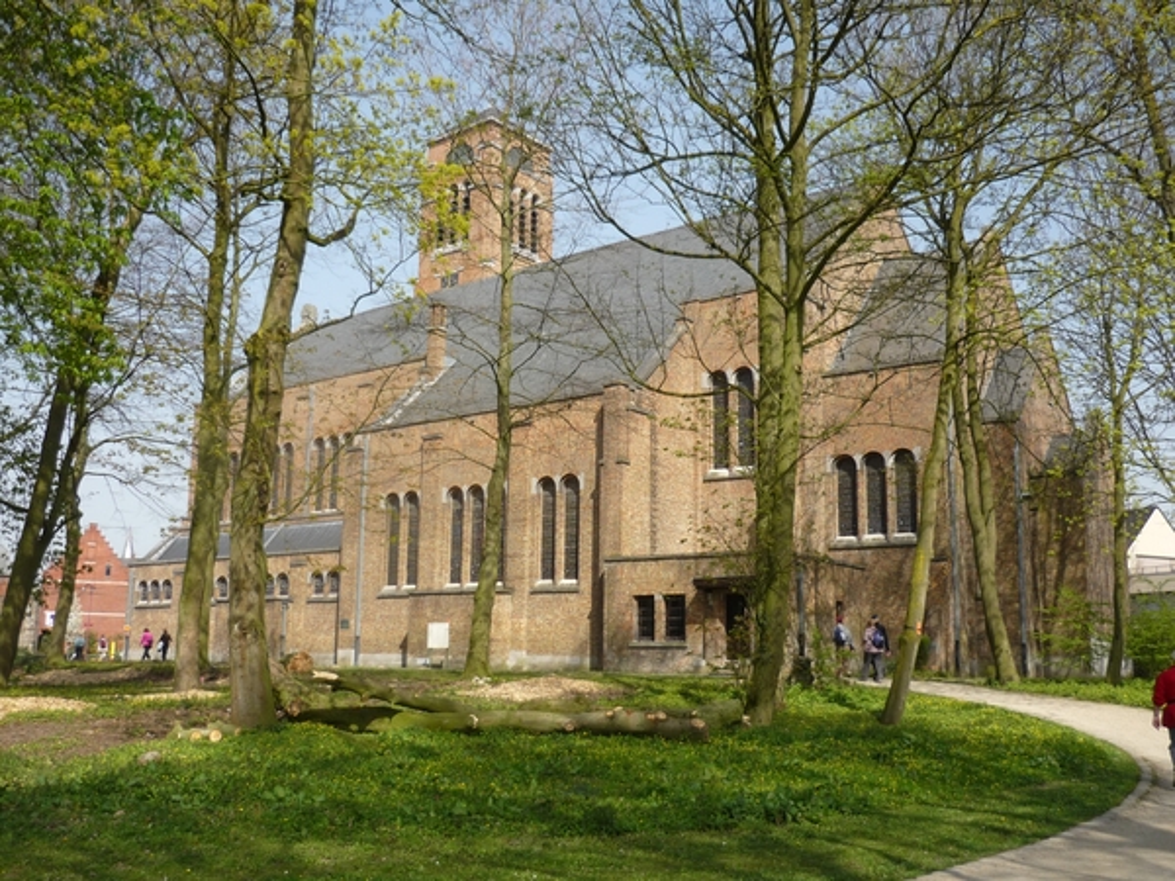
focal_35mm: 33
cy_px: 440
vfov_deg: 42.9
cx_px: 588
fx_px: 1120
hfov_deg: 55.4
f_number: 2.8
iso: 100
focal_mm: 5.5
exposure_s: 1/800
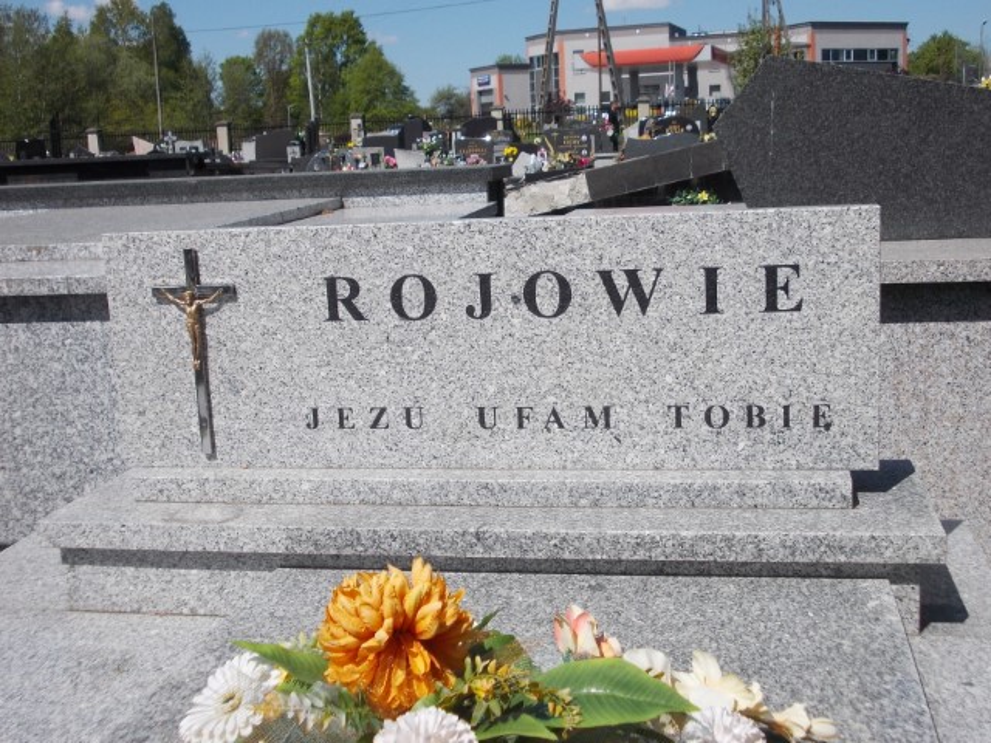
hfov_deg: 43.9
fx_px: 1231
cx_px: 496
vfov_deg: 33.6
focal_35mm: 43
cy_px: 372
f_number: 3.3
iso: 80
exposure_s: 1/1250
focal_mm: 6.1
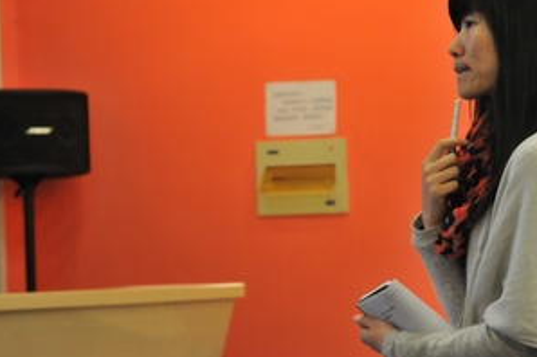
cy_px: 149
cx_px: 366
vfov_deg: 10.8
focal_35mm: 127
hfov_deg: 16.1
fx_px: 1892
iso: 1100
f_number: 4.5
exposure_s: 1/60
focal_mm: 56
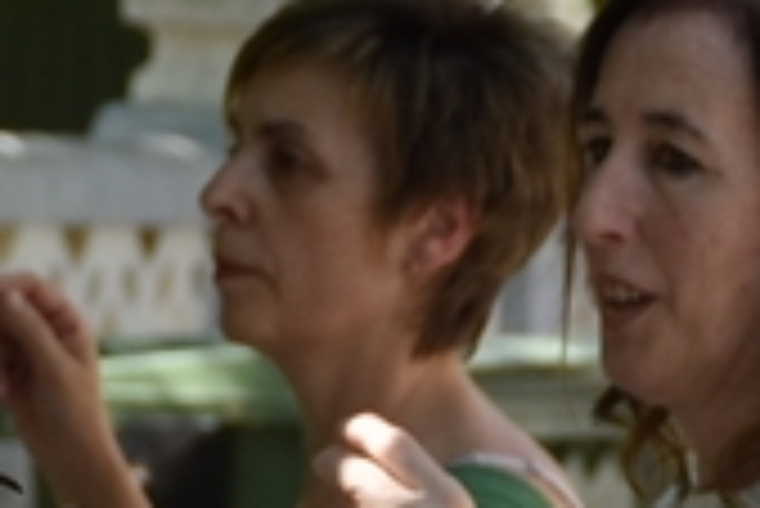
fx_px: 12635
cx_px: 791
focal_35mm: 598
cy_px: 1295
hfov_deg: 3.4
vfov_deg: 2.3
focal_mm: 56
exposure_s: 1/400
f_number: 4.8
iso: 160
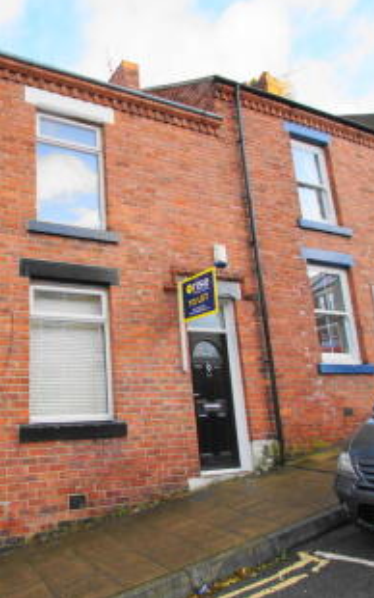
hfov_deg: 47.2
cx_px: 87
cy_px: 298
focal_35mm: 25
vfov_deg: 72.5
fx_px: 407
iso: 100
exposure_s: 1/80
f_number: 4.5
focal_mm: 11
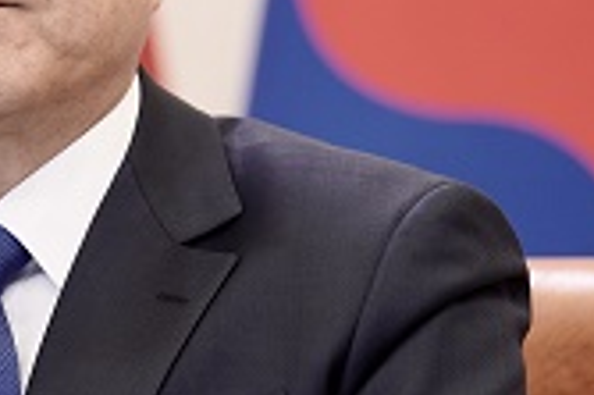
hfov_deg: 3.0
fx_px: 11324
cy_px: 28
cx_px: 75
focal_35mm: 687
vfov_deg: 2.0
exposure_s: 1/100
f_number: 2.8
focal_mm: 179
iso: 400
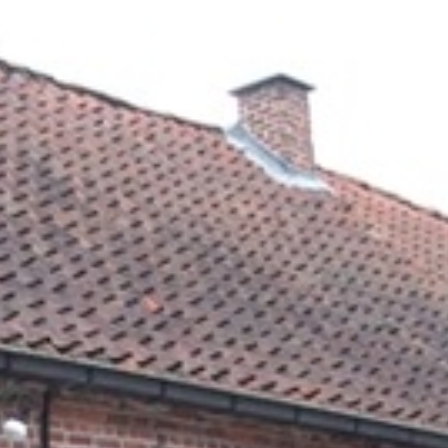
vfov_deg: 13.0
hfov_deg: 13.2
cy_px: 662
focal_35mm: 127
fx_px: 1860
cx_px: -144
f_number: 2.9
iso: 80
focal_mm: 5.7
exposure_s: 1/160
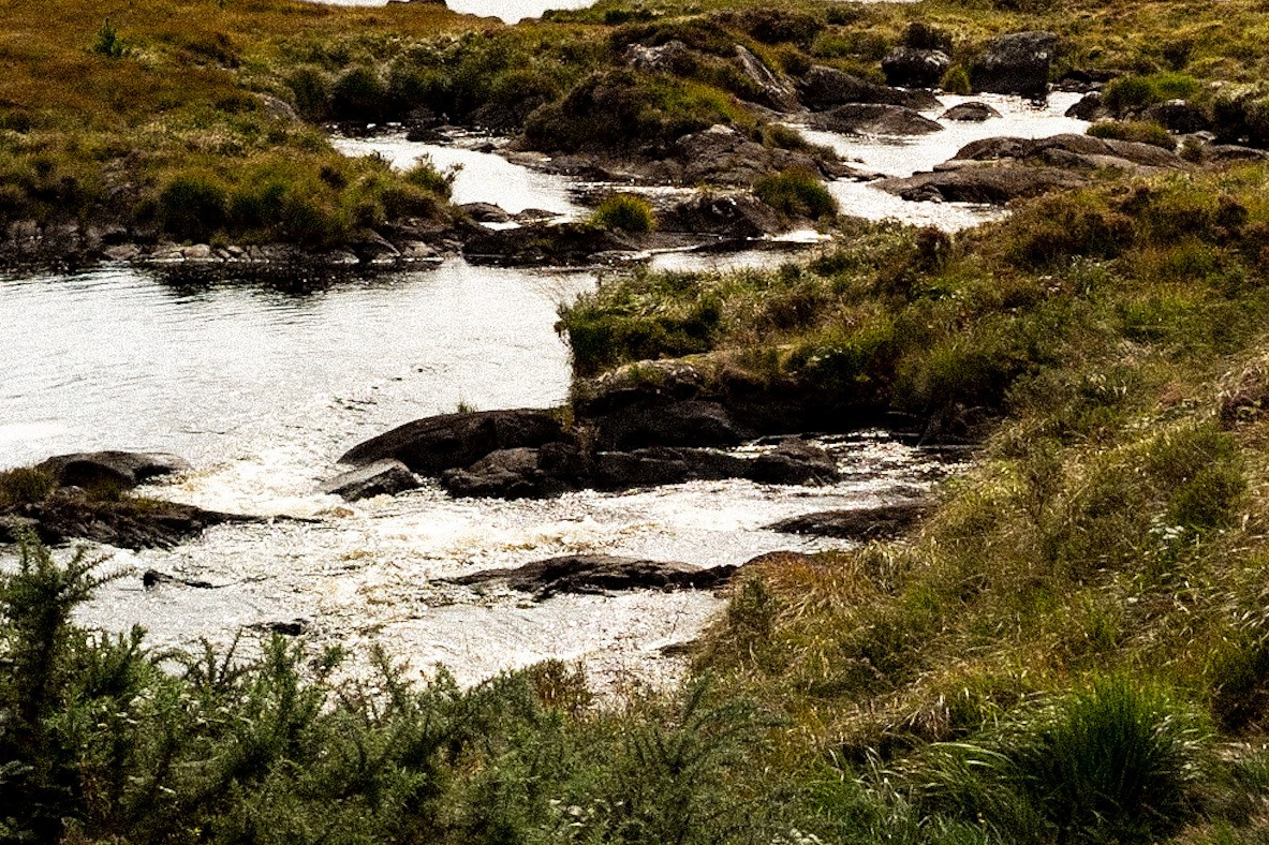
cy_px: 202
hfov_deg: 28.4
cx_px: 487
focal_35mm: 71
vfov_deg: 19.0
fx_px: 2502
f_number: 4.5
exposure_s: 1/1400
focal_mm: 27
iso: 200
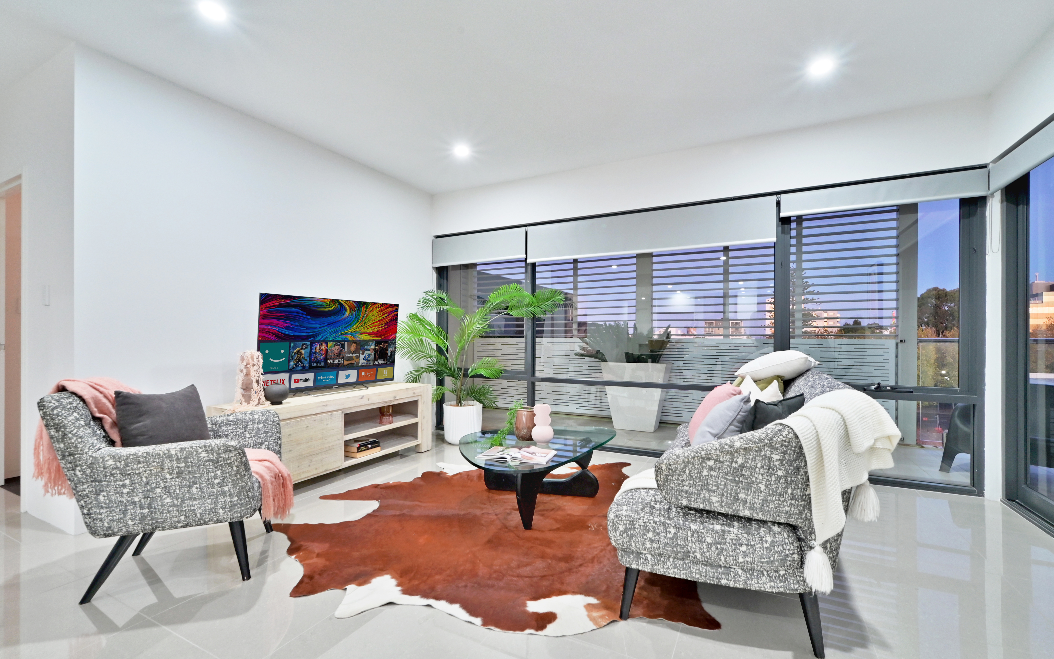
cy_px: 338
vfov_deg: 74.8
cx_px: 544
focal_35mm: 15
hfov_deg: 101.4
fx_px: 431
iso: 560
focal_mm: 14
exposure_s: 1/3
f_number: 11
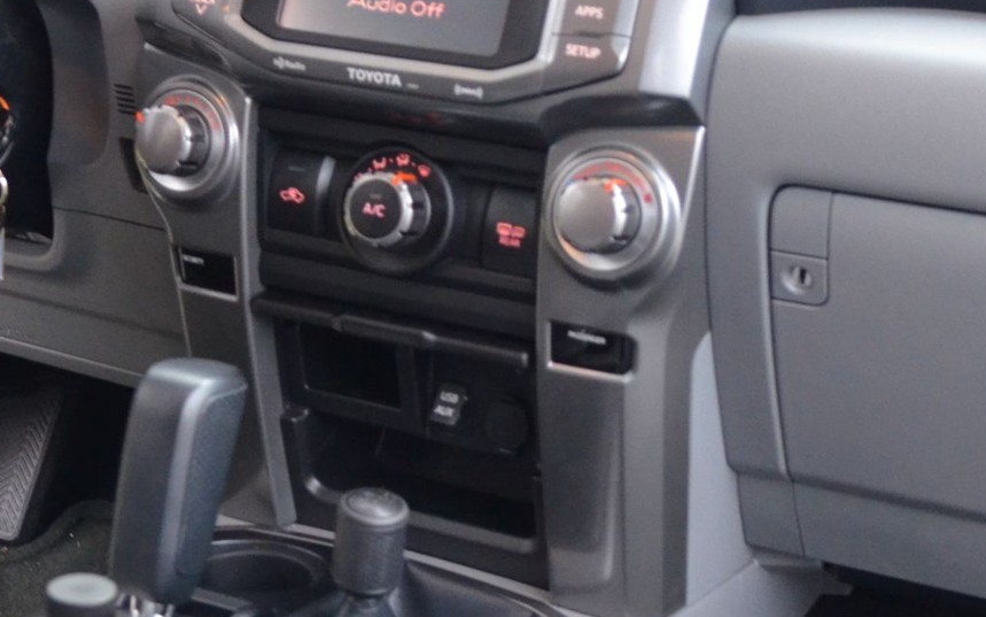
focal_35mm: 75
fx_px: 2028
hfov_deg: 27.3
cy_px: 402
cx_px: 397
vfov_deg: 17.2
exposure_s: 1/20
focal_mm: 17
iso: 1600
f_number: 2.8
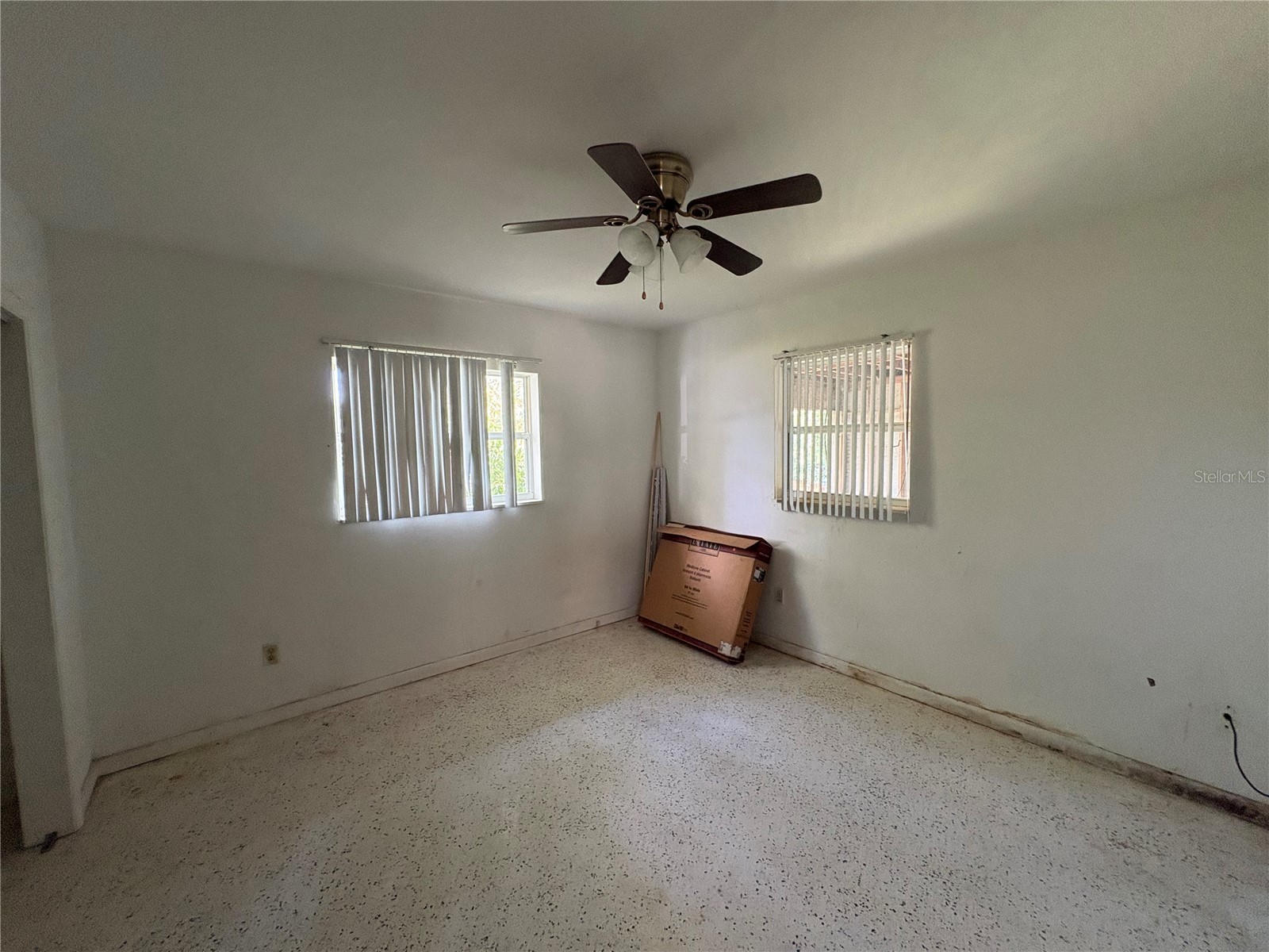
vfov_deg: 85.7
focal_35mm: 14
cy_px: 476
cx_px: 634
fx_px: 513
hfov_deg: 102.1
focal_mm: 2.22
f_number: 2.2
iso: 320
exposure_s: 1/60
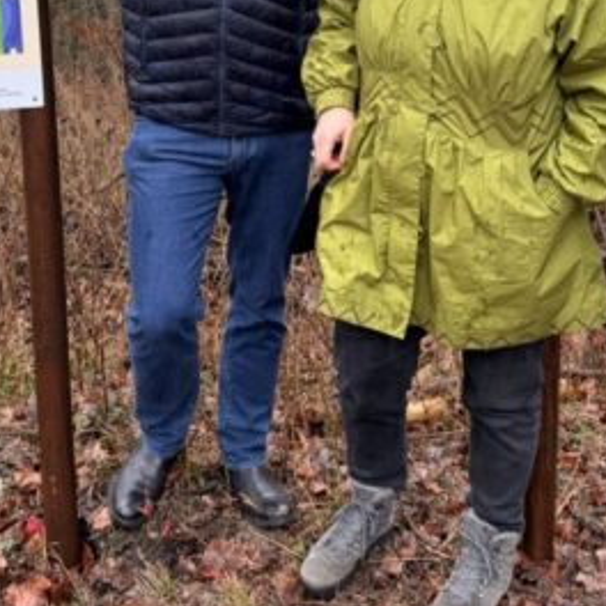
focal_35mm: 56
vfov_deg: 29.5
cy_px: 76
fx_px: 1109
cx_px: 351
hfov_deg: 30.5
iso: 160
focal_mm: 6.76
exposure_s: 1/121
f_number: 1.78
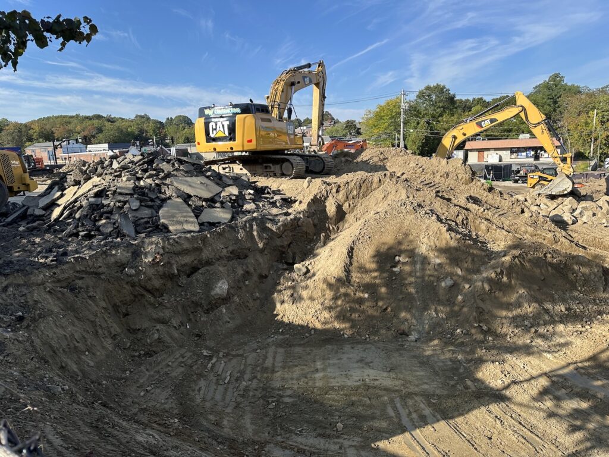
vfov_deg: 56.8
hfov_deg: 71.6
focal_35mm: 24
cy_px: 228
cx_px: 304
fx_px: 422
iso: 80
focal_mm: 6.86
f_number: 1.78
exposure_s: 1/2525
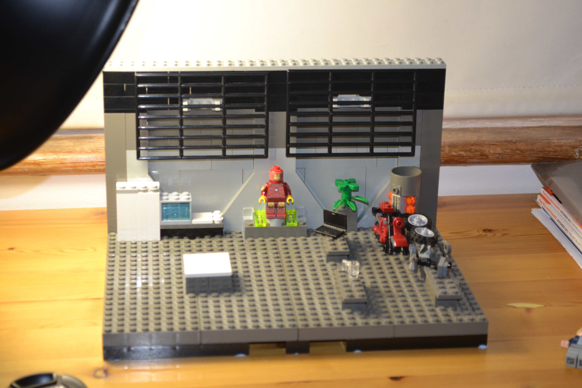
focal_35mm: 82
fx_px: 1334
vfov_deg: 16.6
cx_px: 291
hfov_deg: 24.6
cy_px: 194
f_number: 5.6
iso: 400
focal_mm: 55
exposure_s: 1/80
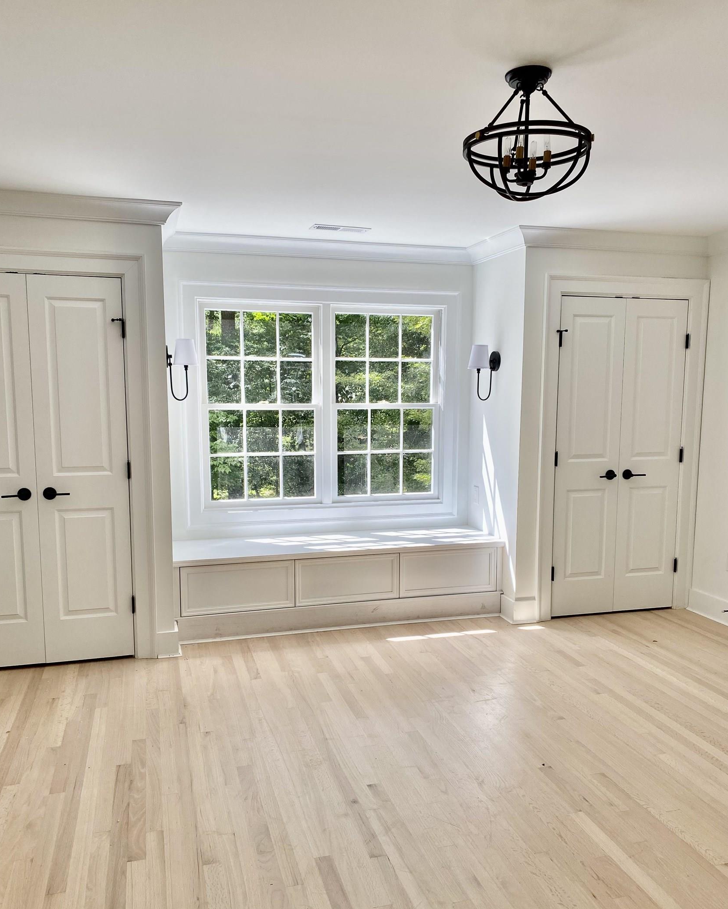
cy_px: 494
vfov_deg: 62.1
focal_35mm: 28
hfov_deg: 51.5
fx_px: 754
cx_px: 372
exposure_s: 1/373
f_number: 1.8
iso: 32
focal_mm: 4.25
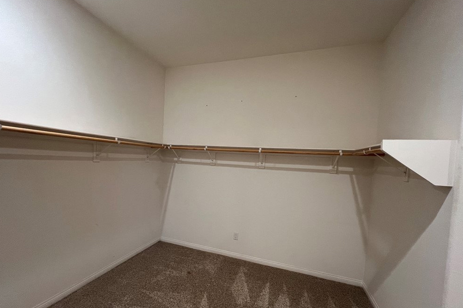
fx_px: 180
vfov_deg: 81.1
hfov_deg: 104.3
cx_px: 227
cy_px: 165
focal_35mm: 14
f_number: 1.8
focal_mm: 1.57
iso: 200
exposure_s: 1/60
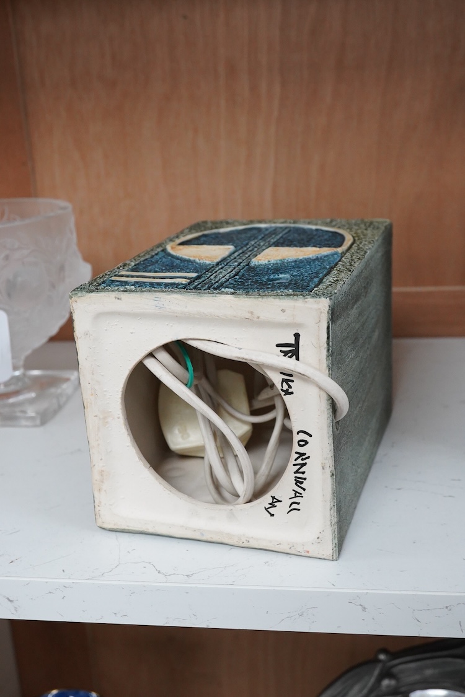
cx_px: 232
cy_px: 348
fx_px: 872
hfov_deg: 29.9
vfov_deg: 43.6
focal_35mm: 45
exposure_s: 1/250
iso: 3200
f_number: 9
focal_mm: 30
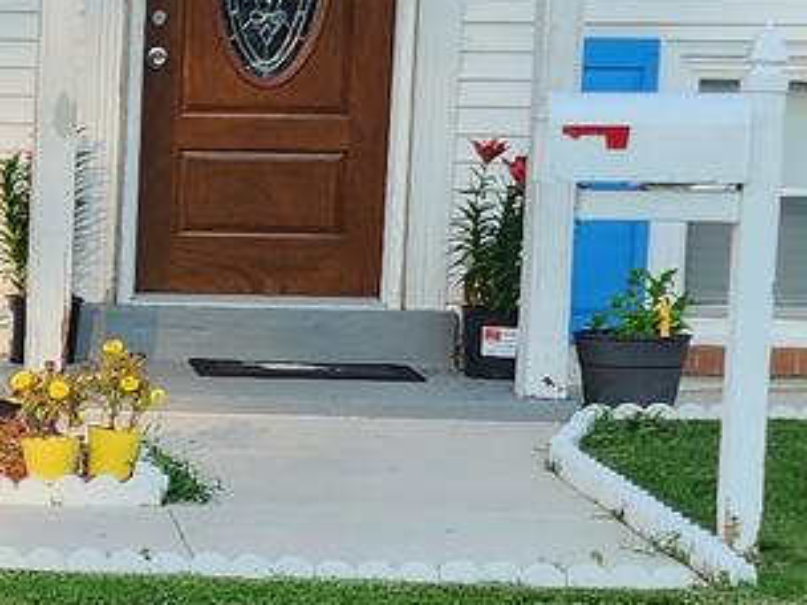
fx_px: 3614
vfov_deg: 9.5
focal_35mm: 155
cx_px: -340
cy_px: 523
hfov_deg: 12.2
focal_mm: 6.4
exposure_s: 1/518
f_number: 1.8
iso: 12
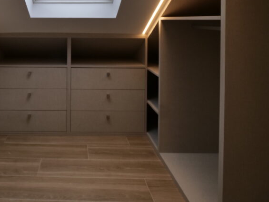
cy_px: 24
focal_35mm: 29
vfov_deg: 44.3
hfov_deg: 58.9
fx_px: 225
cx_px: 72
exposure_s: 1/80
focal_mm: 8
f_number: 10
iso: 400
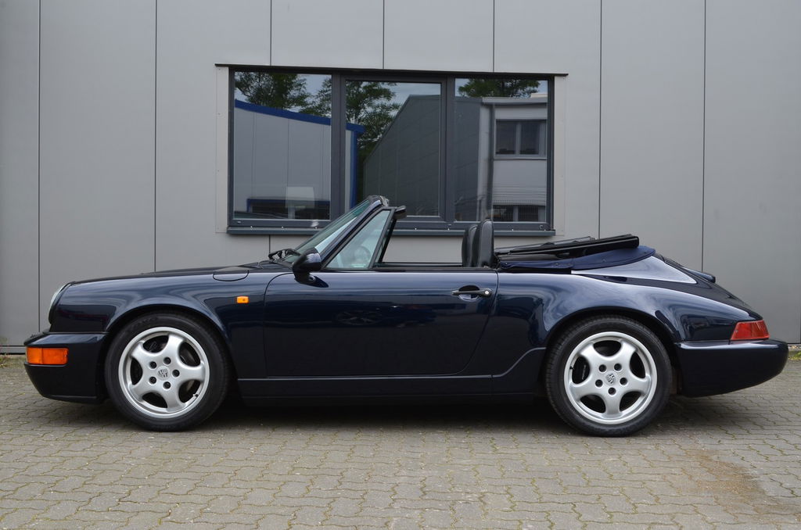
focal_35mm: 39
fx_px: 866
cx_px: 400
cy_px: 265
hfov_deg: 49.6
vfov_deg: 34.1
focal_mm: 26
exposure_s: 1/60
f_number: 10
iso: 220
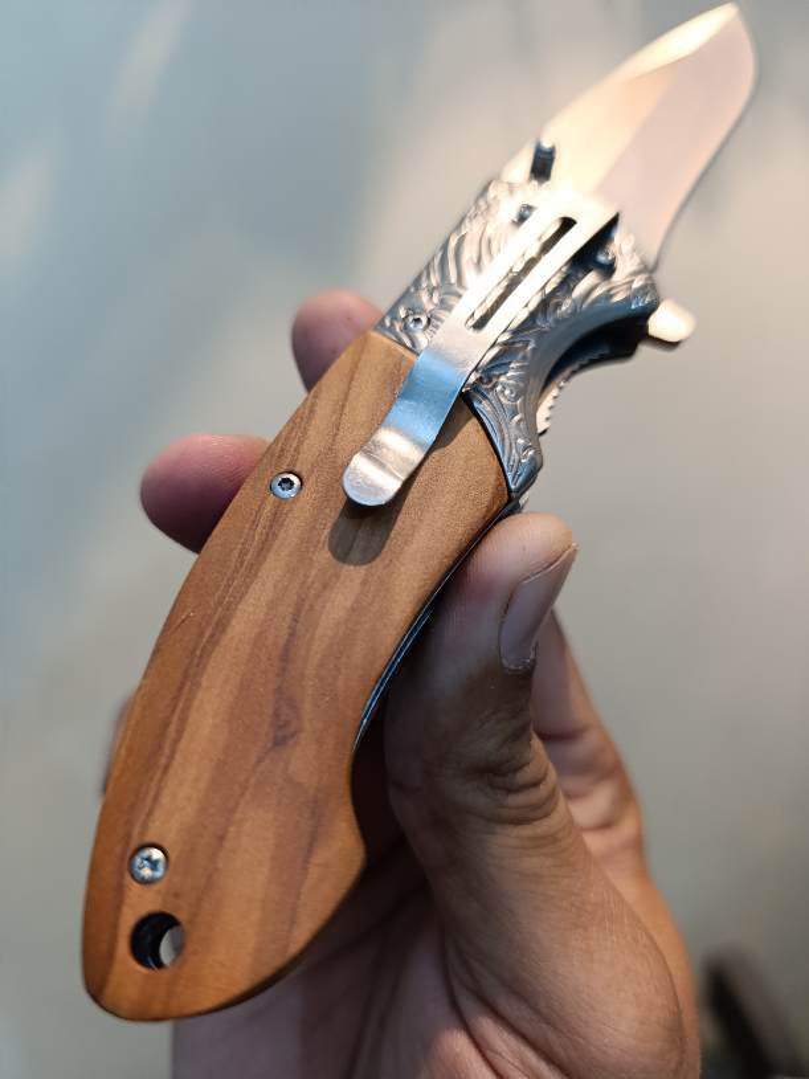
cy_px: 540
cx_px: 404
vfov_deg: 73.9
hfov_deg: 58.9
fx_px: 717
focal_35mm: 23
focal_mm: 6.14
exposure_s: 1/33.3
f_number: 1.6
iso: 1250
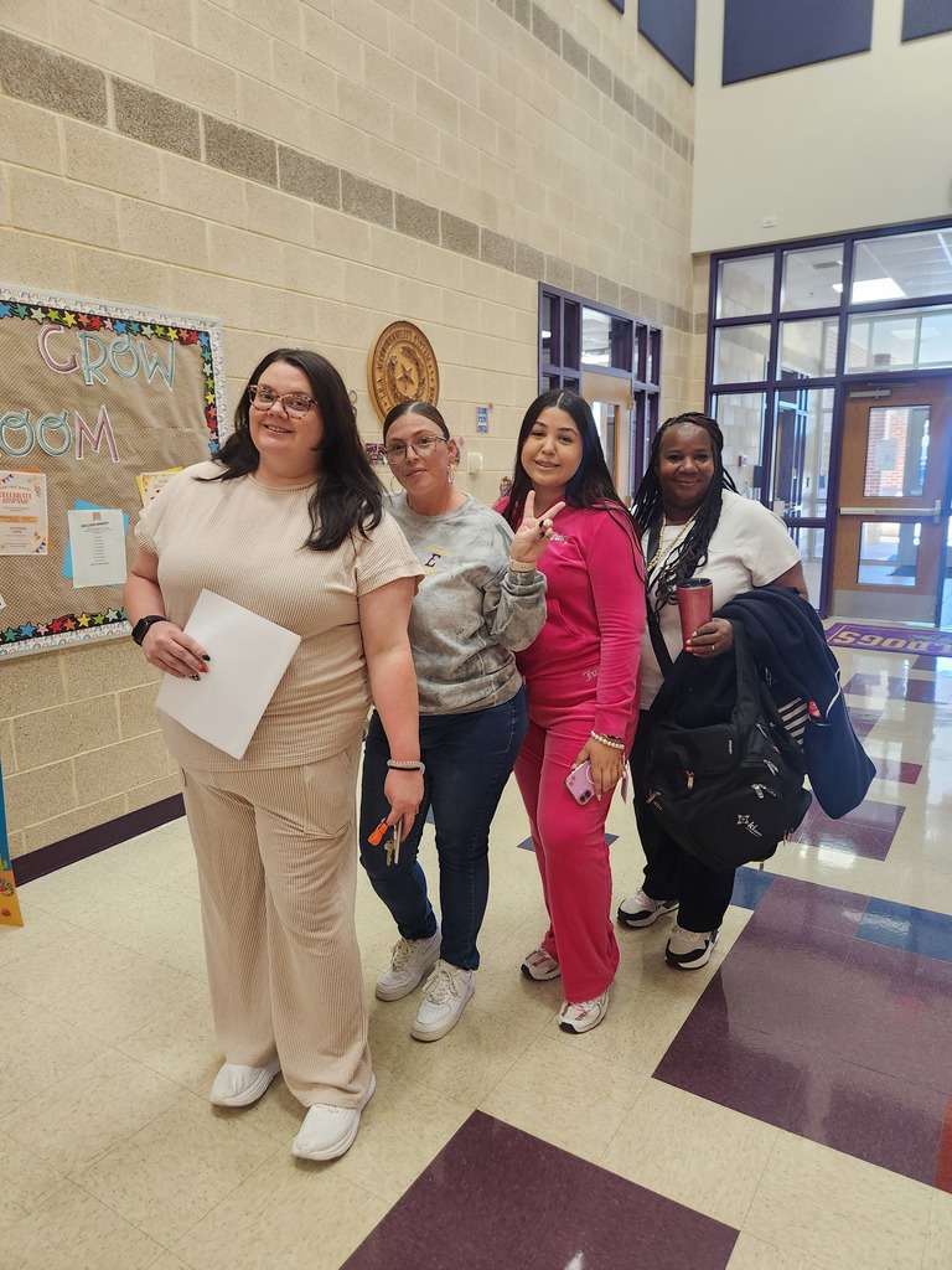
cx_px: 476
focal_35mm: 23
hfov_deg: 58.9
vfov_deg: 73.9
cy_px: 635
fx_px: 843
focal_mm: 5.4
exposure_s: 1/120
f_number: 1.8
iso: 500
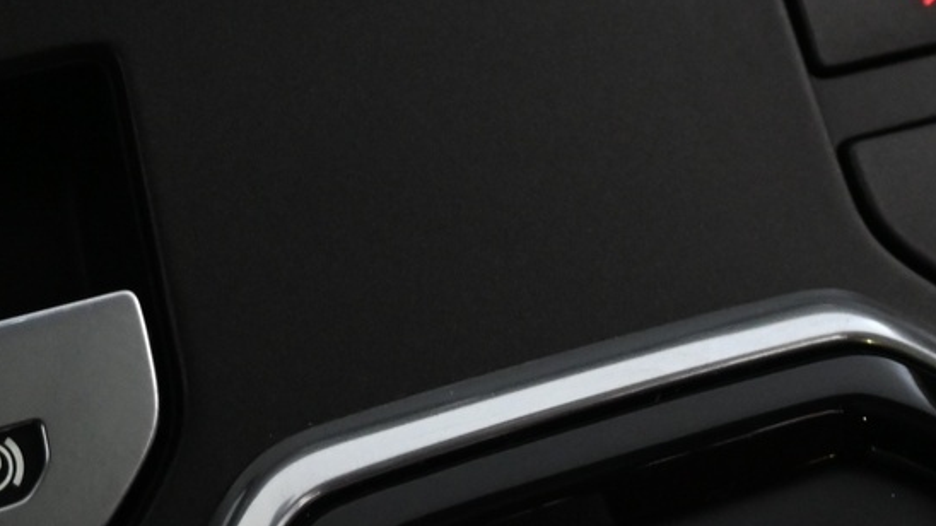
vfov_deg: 11.7
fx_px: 2421
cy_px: -355
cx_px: 362
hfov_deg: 21.8
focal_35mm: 98
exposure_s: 1/30
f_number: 4
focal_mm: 21
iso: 2000
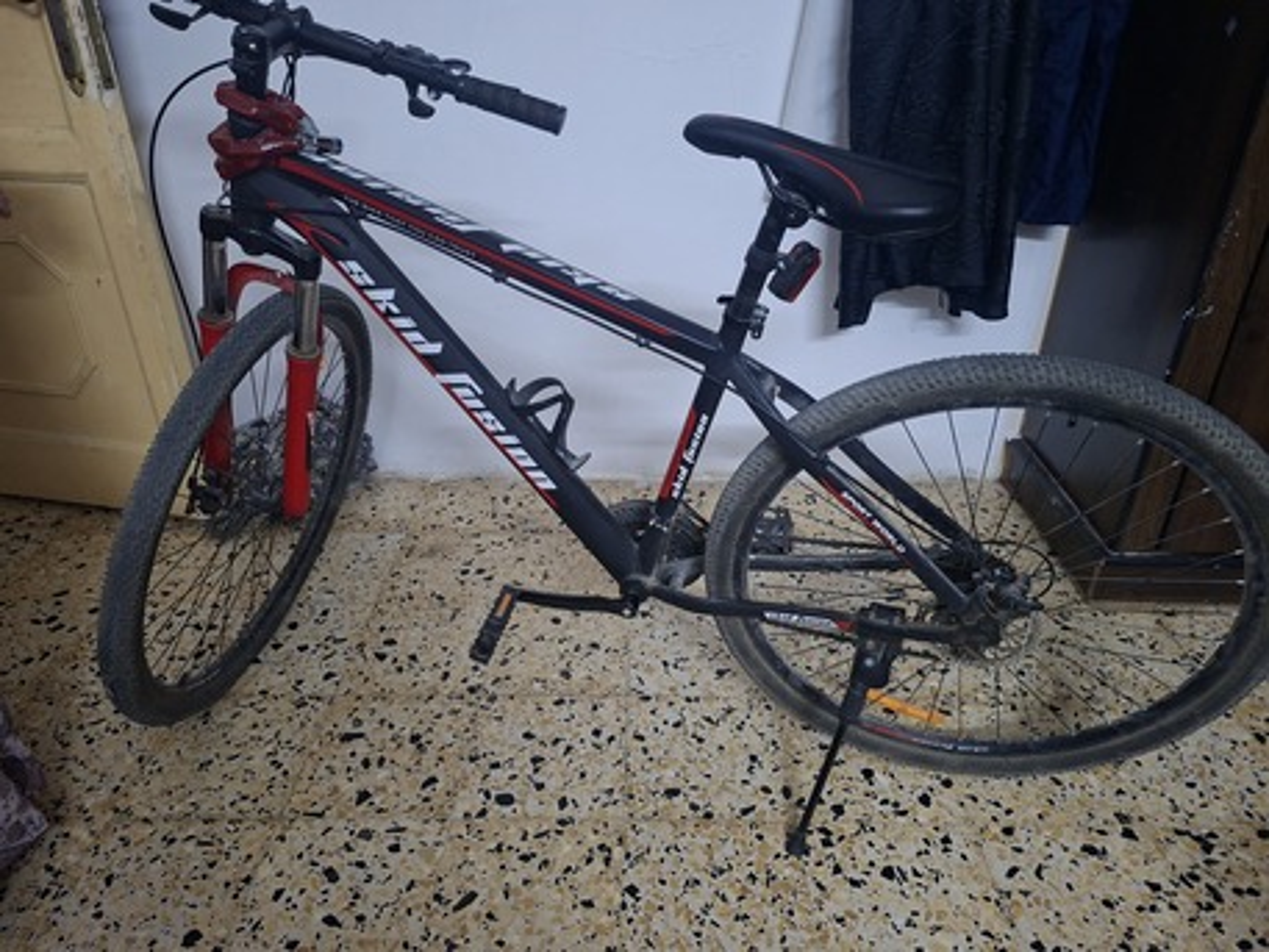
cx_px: 634
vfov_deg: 58.9
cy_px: 476
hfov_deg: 73.9
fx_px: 843
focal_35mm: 23
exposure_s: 1/24
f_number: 1.8
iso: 500
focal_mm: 5.54
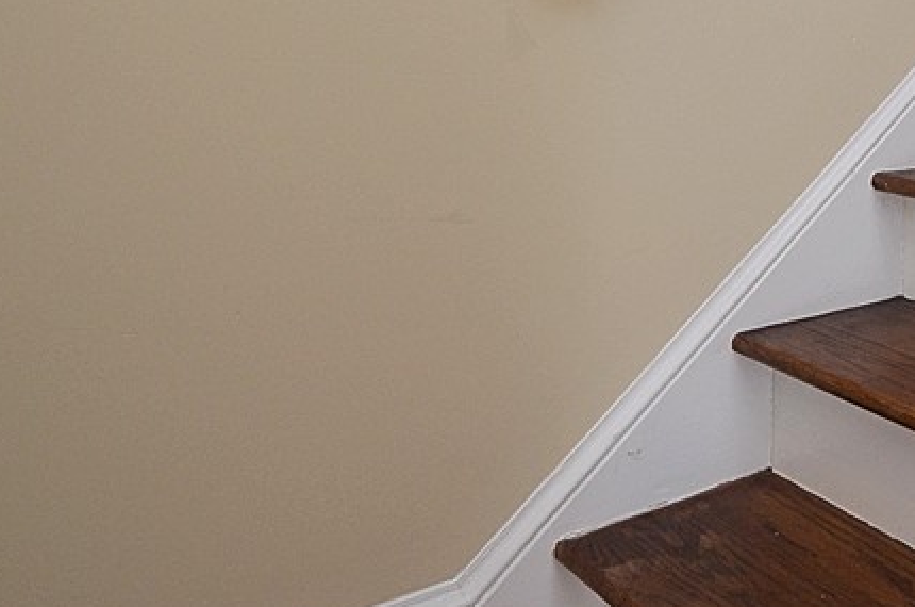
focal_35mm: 38
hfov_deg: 41.8
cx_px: 974
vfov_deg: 31.7
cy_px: -29
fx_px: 964
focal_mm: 10
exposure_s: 1/60
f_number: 5.6
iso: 400
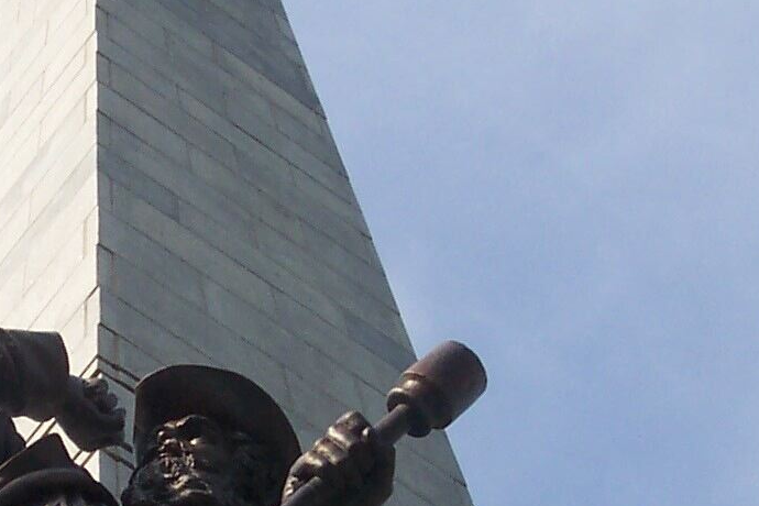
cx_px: 74
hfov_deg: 17.0
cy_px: 345
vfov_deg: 11.5
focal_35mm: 119
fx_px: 2509
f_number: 4.8
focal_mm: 8
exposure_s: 1/1000
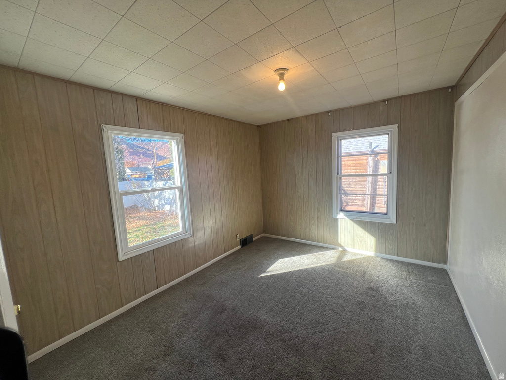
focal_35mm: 13
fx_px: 190
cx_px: 253
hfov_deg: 106.2
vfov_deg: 89.9
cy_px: 190
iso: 32
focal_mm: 1.57
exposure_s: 1/149
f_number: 1.8
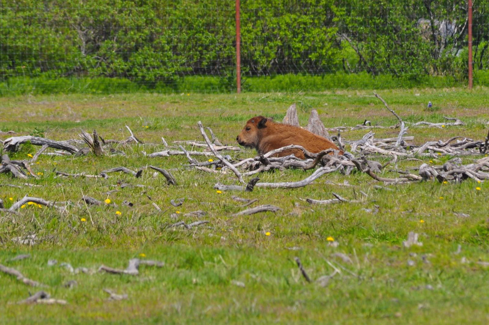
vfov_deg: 3.0
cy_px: 162
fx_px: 6106
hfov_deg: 4.6
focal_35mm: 450
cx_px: 244
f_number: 11
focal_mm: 300
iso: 200
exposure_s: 1/400
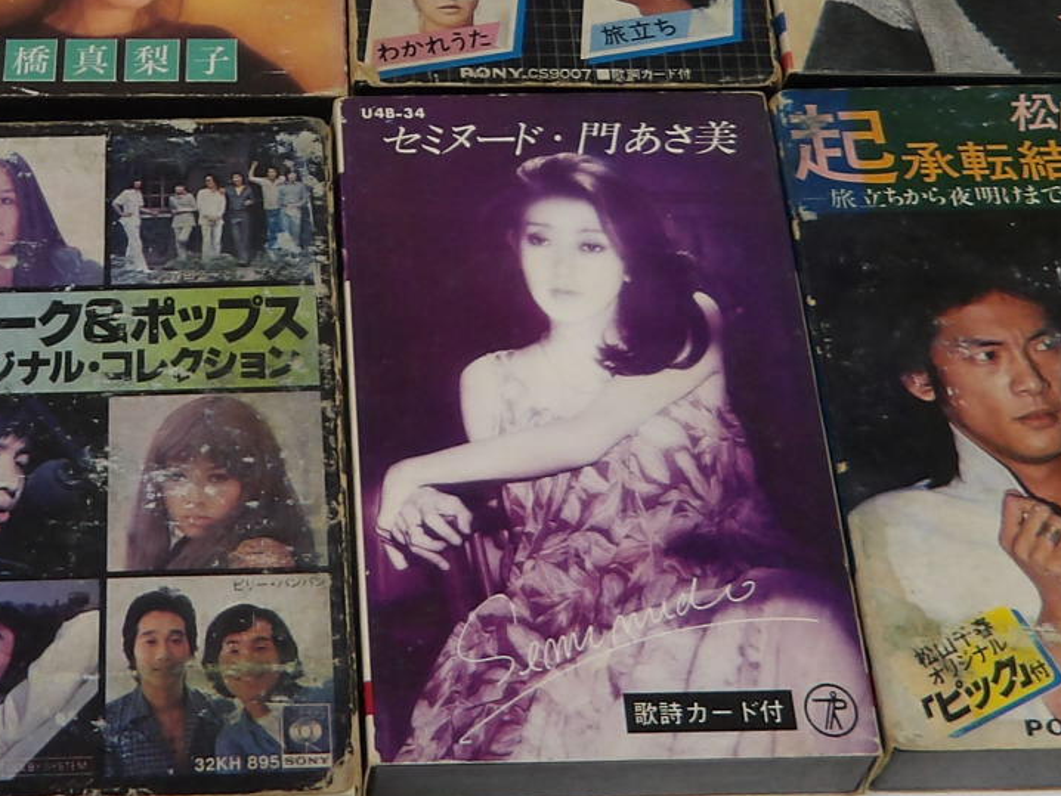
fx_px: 2361
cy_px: -62
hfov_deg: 25.0
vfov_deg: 18.5
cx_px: 262
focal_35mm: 77
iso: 111
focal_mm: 4.9
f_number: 3
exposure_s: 1/60
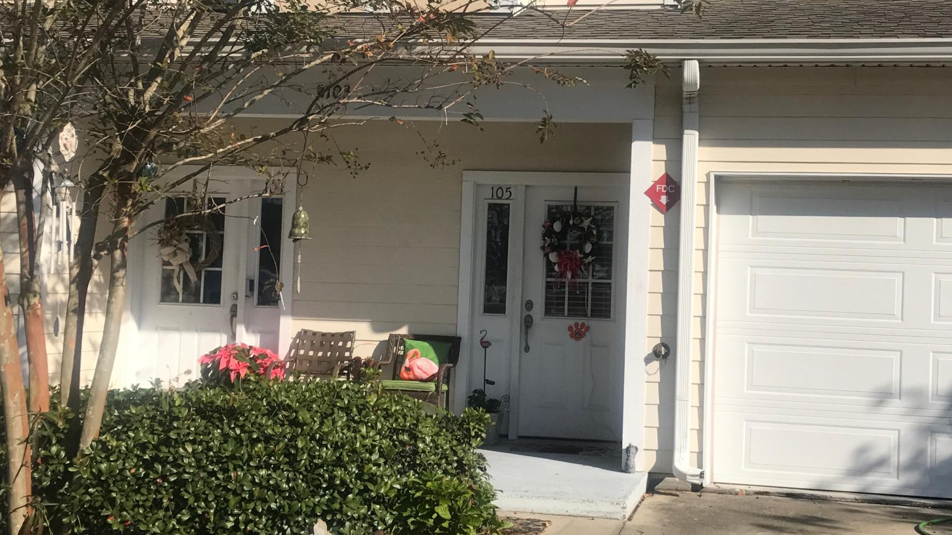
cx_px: 545
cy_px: 258
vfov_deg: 22.6
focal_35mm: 53
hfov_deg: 39.1
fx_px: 1338
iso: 20
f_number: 1.8
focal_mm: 3.99
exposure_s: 1/3300
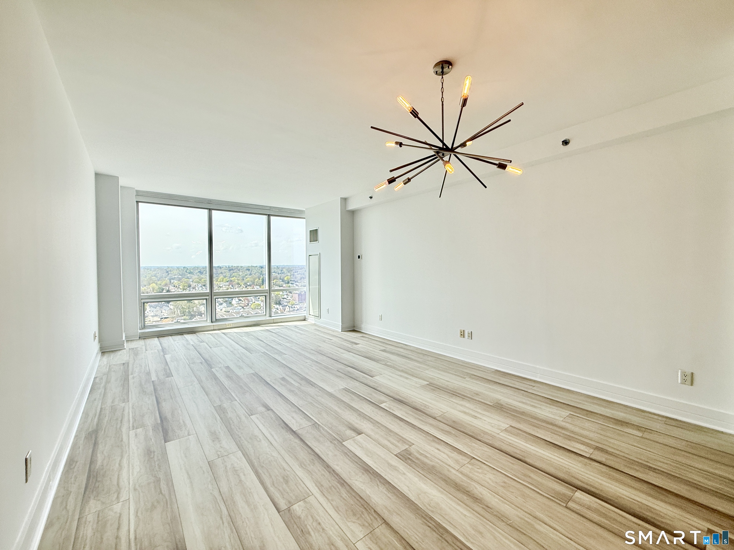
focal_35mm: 14
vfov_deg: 85.7
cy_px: 275
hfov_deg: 102.1
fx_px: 297
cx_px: 367
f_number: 2.2
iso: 64
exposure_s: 1/163
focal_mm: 2.22
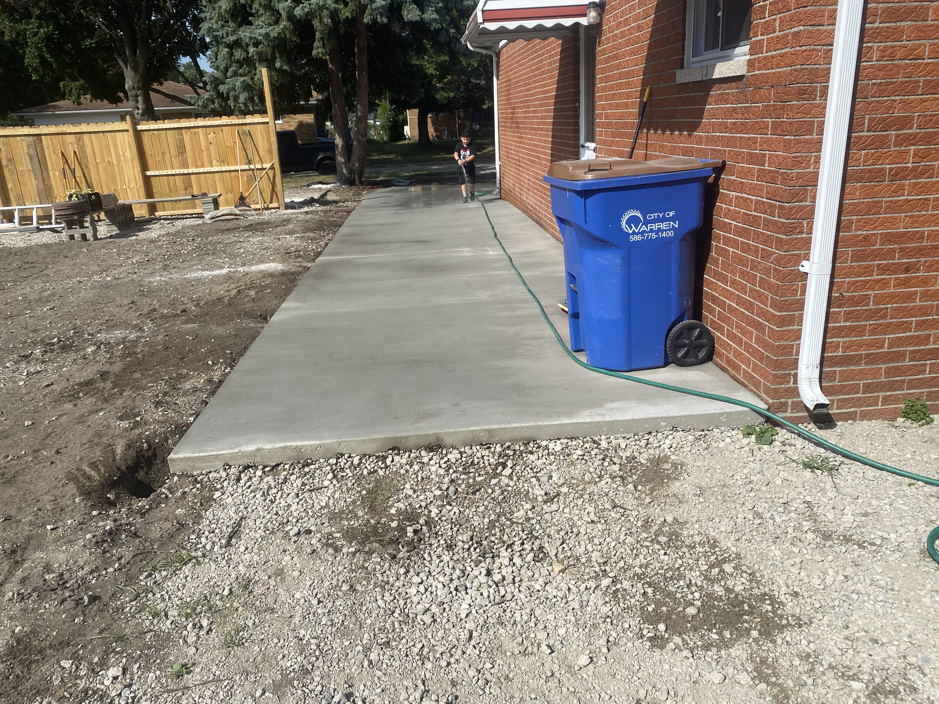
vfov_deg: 53.1
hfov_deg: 67.3
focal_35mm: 26
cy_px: 352
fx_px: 705
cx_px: 470
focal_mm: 4.25
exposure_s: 1/3401
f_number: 1.8
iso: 32
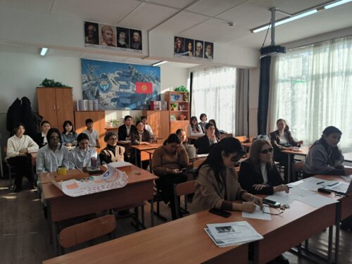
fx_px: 244
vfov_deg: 56.8
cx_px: 176
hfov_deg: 71.6
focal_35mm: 24
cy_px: 132
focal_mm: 5.24
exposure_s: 1/119
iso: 50
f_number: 1.7
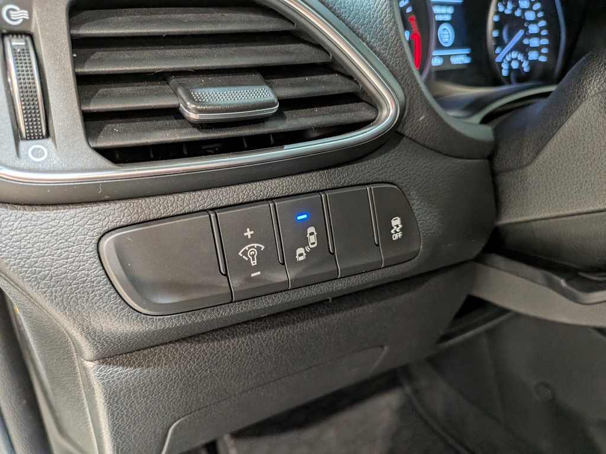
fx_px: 420
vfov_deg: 56.8
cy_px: 227
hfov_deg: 71.6
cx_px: 303
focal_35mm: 24
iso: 115
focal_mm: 4.53
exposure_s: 1/100
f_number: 1.7
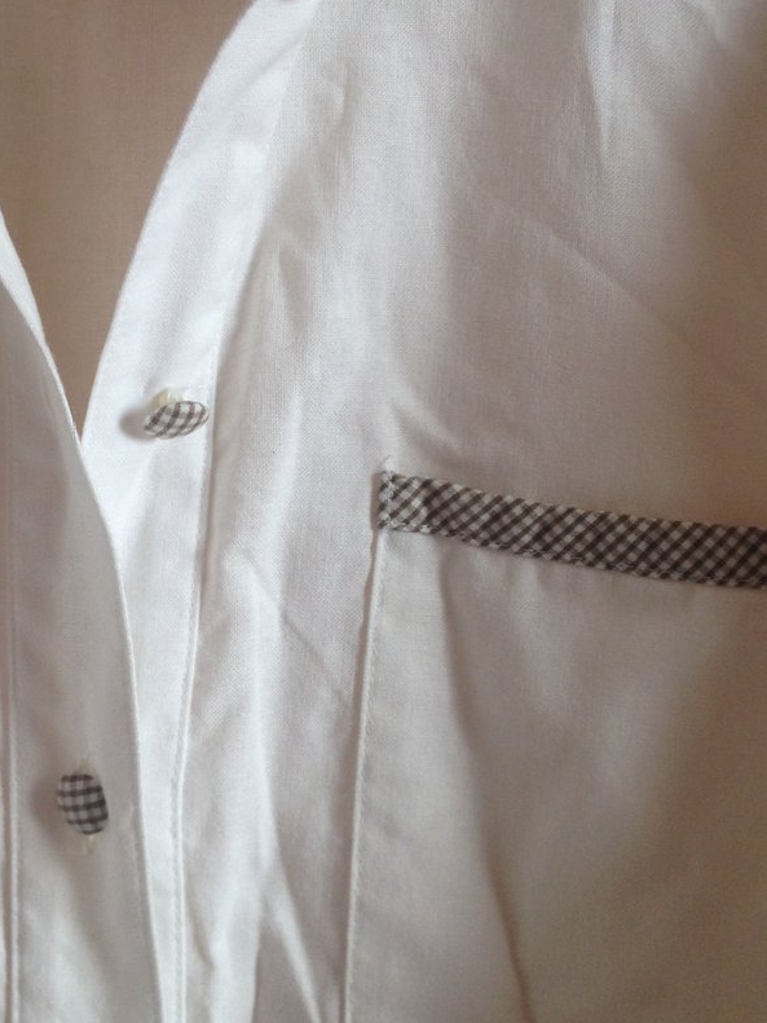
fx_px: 1744
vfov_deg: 32.4
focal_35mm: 59
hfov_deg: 24.8
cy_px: 336
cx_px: 308
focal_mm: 4.28
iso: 50
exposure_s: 1/24
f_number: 2.4
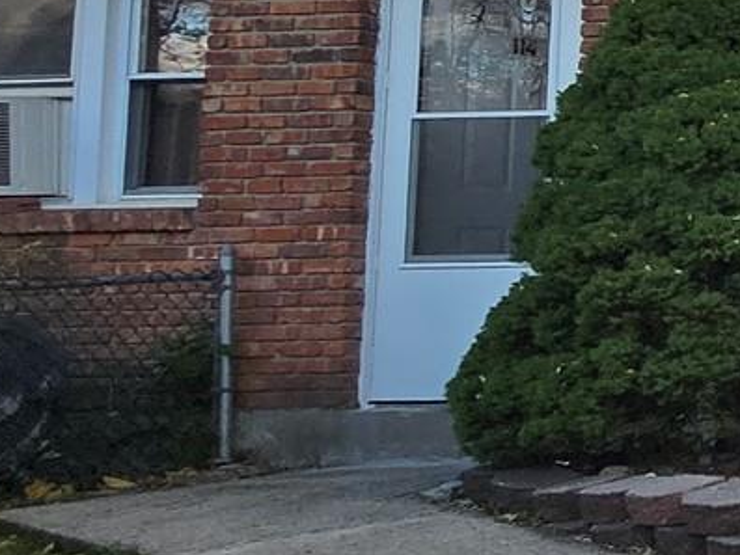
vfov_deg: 21.8
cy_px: 169
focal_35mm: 67
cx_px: 1761
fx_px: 1433
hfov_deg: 15.4
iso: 25
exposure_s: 1/256
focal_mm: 1.7
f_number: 2.2
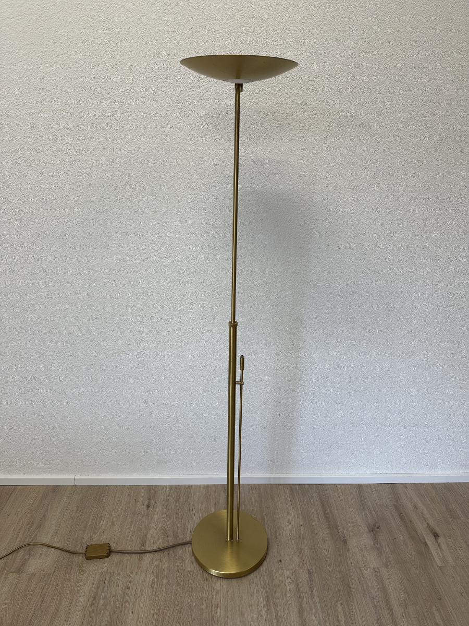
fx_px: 434
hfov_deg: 56.8
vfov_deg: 71.6
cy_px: 313
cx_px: 234
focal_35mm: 24
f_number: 1.8
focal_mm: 6.9
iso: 64
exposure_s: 1/100
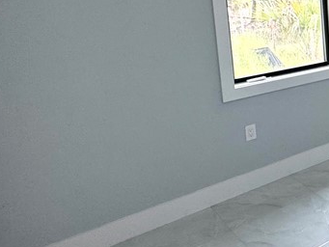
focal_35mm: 42
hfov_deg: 31.6
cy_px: 29
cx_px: 450
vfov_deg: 32.8
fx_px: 399
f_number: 2.2
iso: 160
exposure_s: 1/120
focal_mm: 2.22
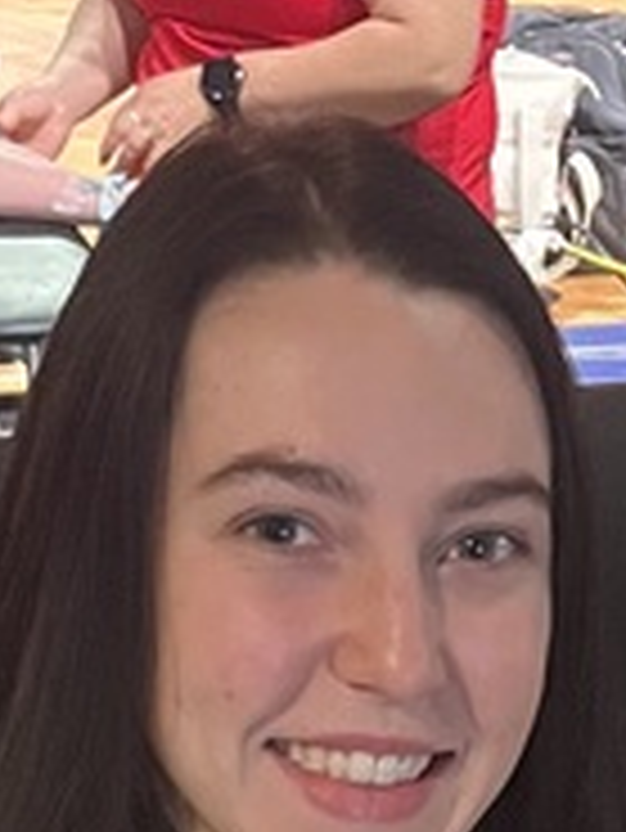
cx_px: 459
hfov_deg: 10.3
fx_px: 3468
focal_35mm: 144
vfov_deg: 12.3
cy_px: 1579
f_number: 1.6
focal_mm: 5.1
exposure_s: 1/30
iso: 500
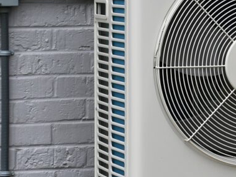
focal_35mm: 202
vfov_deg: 7.4
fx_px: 1377
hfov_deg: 9.7
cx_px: 233
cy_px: 76
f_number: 6.3
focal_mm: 52
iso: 250
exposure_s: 1/160
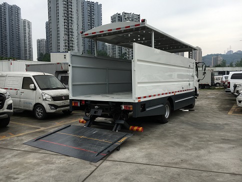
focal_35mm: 29
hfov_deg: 61.6
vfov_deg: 48.3
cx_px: 121
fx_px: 203
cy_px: 91
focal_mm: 4.15
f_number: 2.2
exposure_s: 1/1083
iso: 25
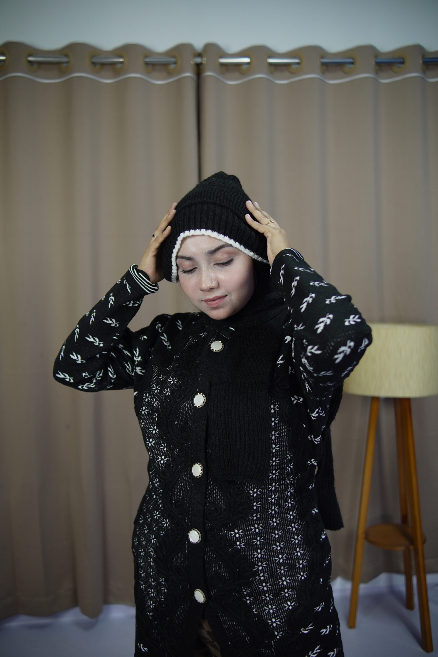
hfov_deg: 38.4
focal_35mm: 34
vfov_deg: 55.1
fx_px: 629
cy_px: 328
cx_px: 219
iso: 200
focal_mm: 23
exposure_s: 1/160
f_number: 1.8
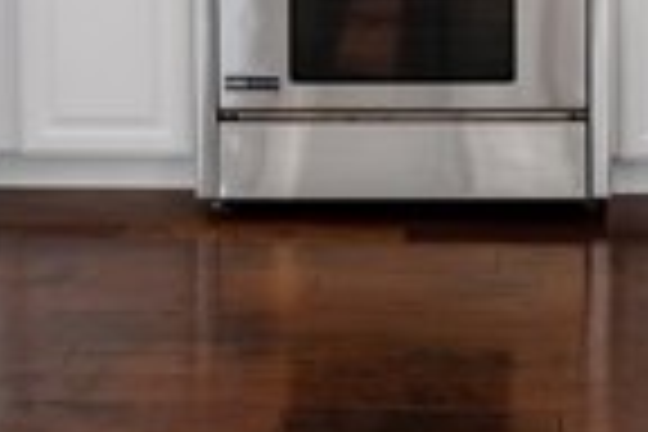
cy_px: -277
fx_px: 1440
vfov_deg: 15.3
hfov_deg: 25.2
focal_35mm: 80
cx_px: 459
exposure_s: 1/320
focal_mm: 18
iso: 200
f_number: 8
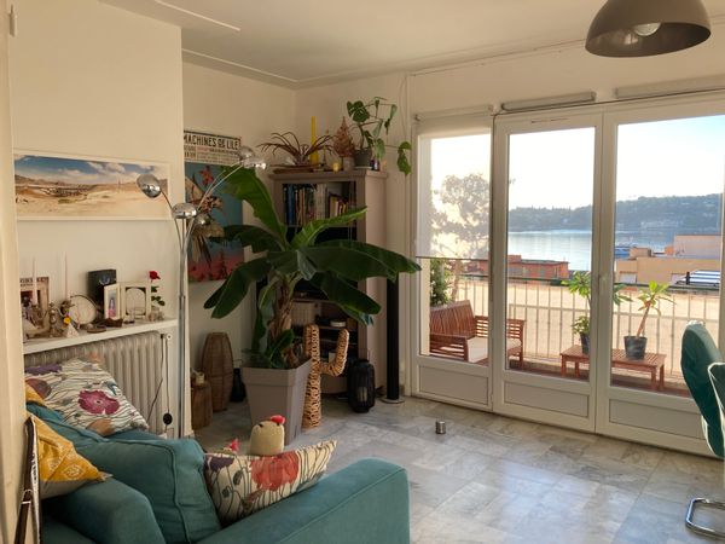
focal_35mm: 28
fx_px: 586
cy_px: 272
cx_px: 362
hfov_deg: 63.4
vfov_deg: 49.7
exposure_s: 1/206
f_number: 1.8
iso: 20
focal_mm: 3.99
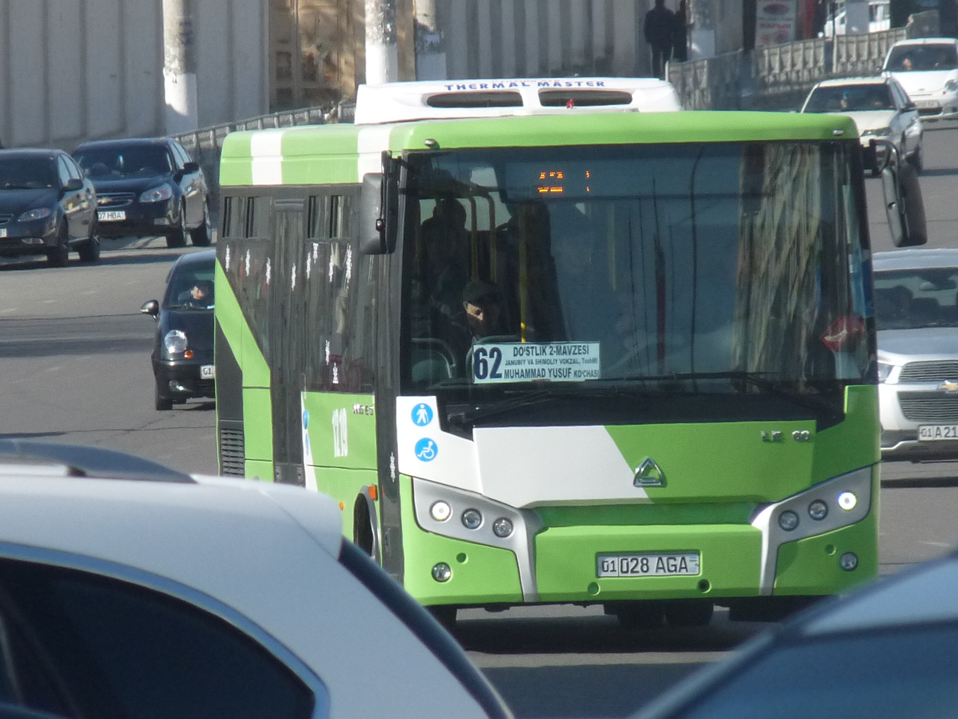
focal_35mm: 770
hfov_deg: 2.6
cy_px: 360
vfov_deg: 1.9
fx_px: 21310
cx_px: 479
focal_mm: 76.9
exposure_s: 1/800
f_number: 5.6
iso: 200
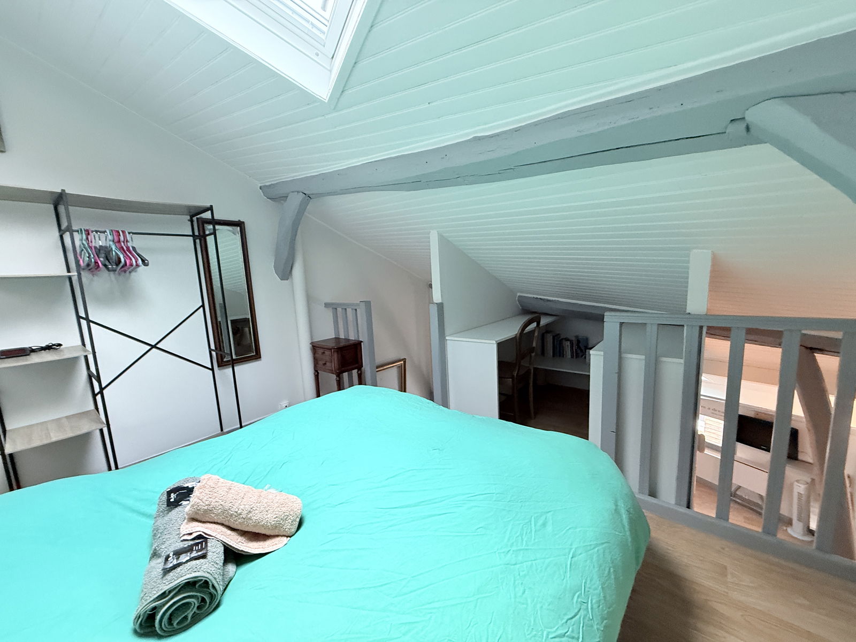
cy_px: 321
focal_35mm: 14
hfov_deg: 102.1
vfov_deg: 85.7
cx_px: 428
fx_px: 346
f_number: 2.2
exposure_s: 1/60
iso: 400
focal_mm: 2.22
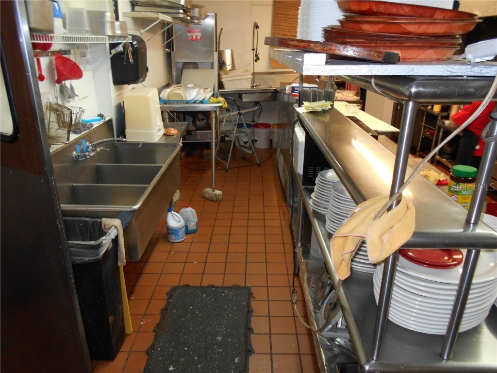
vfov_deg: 53.1
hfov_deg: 67.3
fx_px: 373
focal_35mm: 26
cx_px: 248
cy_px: 186
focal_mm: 4.6
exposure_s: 1/25
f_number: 3.2
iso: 200
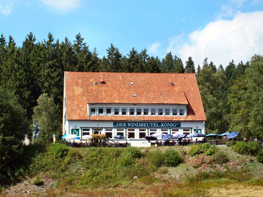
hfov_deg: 18.2
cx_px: 132
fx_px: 821
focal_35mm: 108
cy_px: 98
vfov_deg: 13.7
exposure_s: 1/428
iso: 80
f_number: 4.8
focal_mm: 18
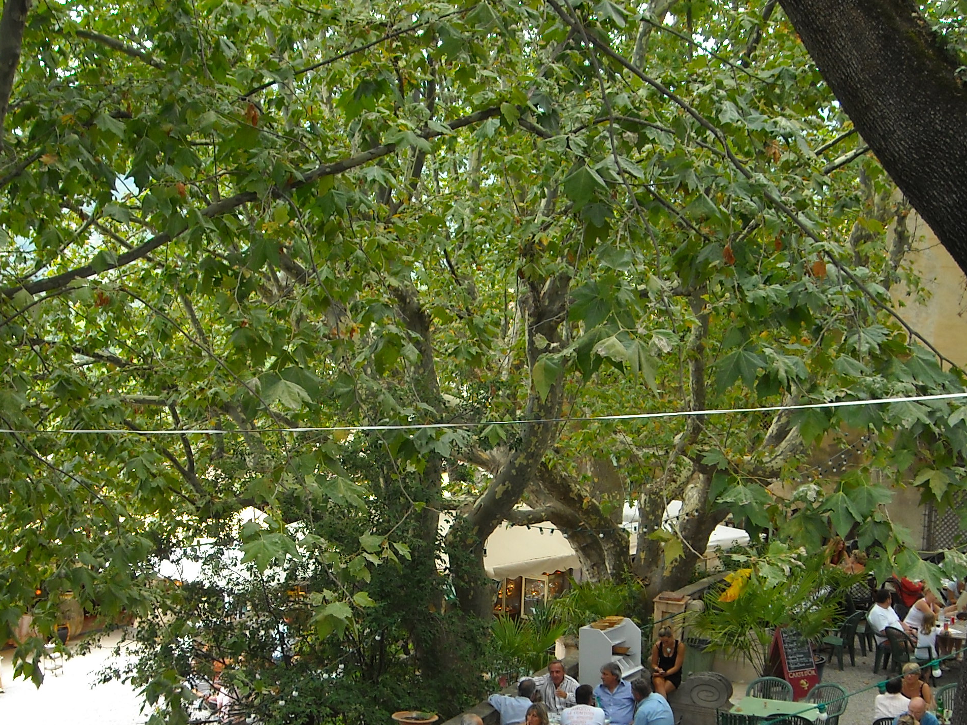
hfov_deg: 32.1
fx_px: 1676
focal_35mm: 60
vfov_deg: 24.1
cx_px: 411
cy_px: 577
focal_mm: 5.7
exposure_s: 1/105
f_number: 2.8
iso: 64
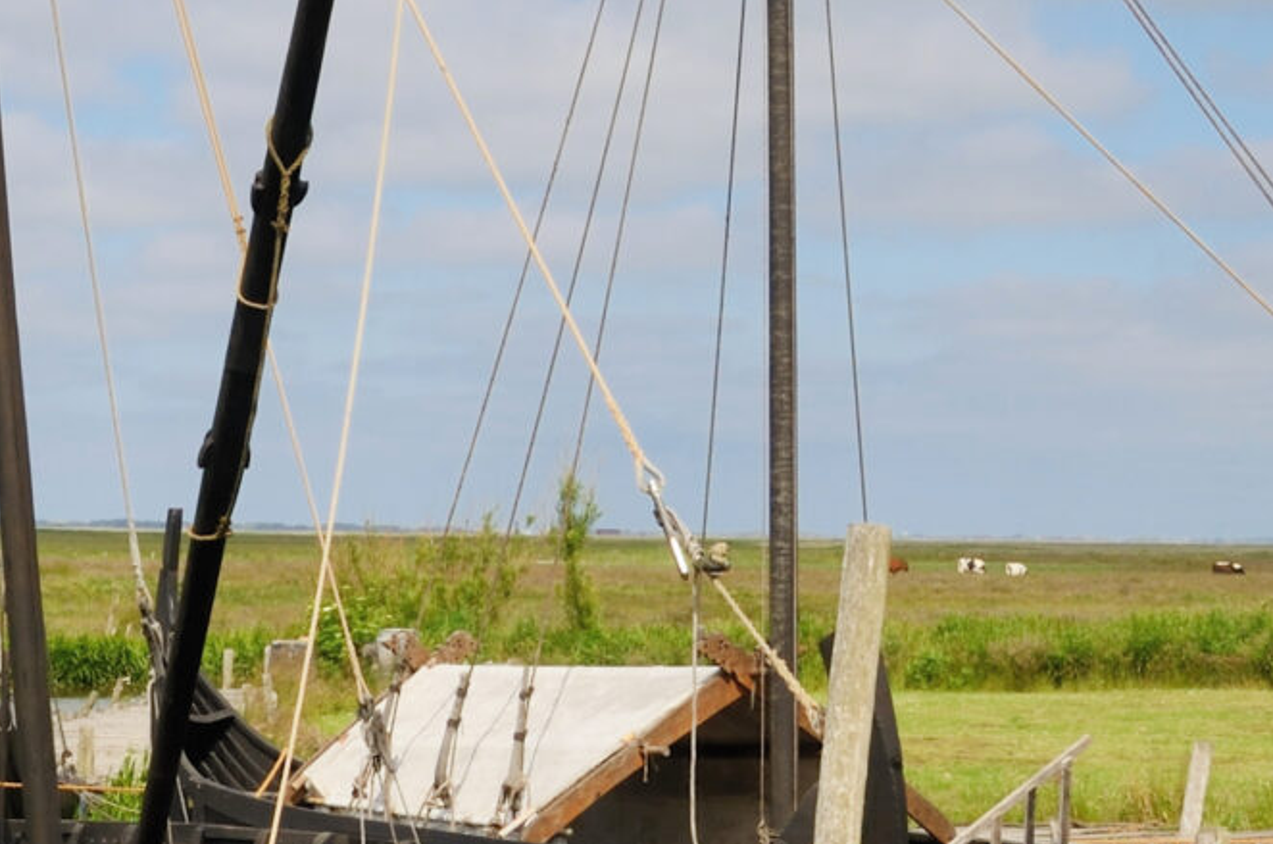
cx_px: 385
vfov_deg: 11.6
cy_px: -19
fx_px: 4095
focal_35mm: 116
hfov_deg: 17.6
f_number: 9
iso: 125
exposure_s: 1/400
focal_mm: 20
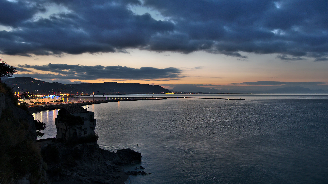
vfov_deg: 40.2
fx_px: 252
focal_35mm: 29
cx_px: 161
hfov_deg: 66.1
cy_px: 88
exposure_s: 1/2
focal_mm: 18
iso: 400
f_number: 8
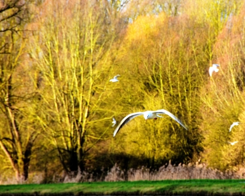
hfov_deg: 4.6
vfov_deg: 3.7
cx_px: 176
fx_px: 3077
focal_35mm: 424
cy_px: 86
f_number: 10
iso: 220
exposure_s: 1/60
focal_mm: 200
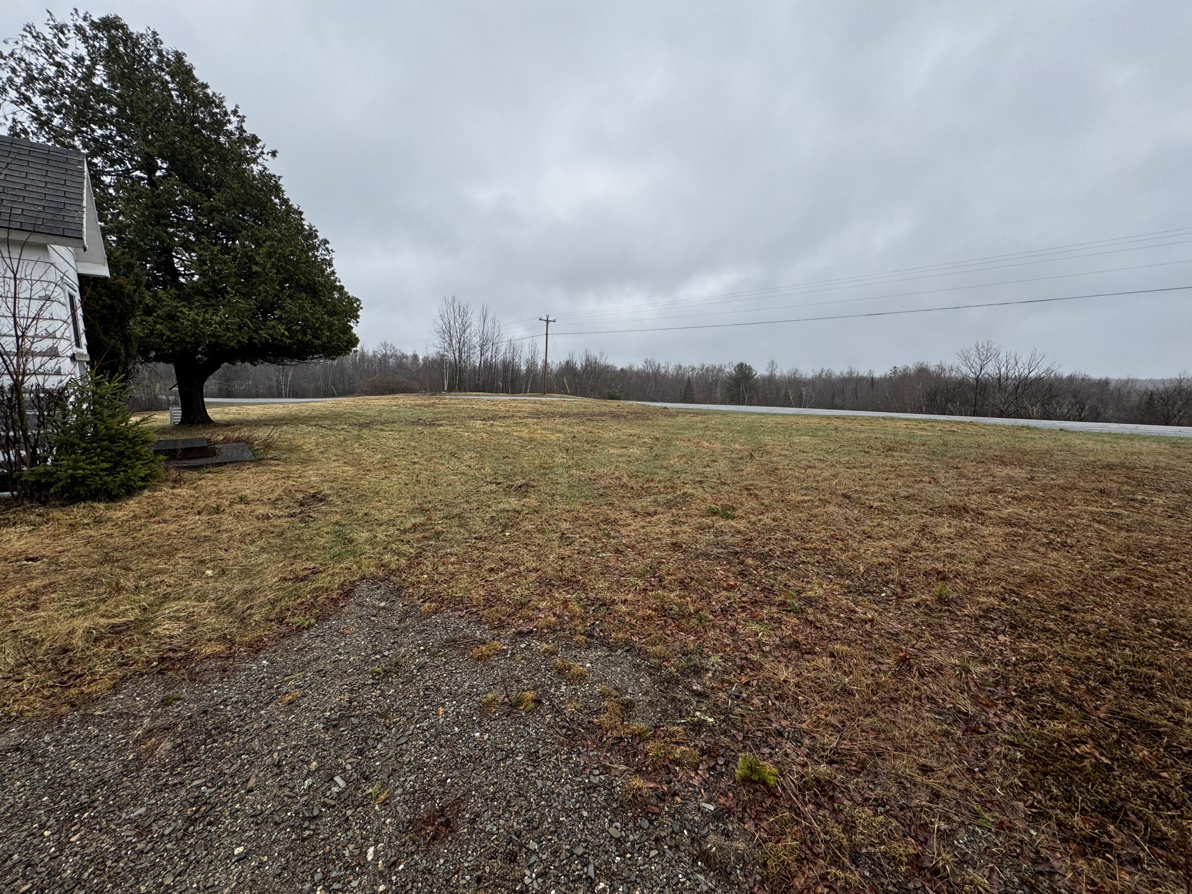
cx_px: 596
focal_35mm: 14
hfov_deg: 102.1
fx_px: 482
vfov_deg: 85.7
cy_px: 447
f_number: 2.2
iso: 40
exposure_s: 1/687
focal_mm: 2.22
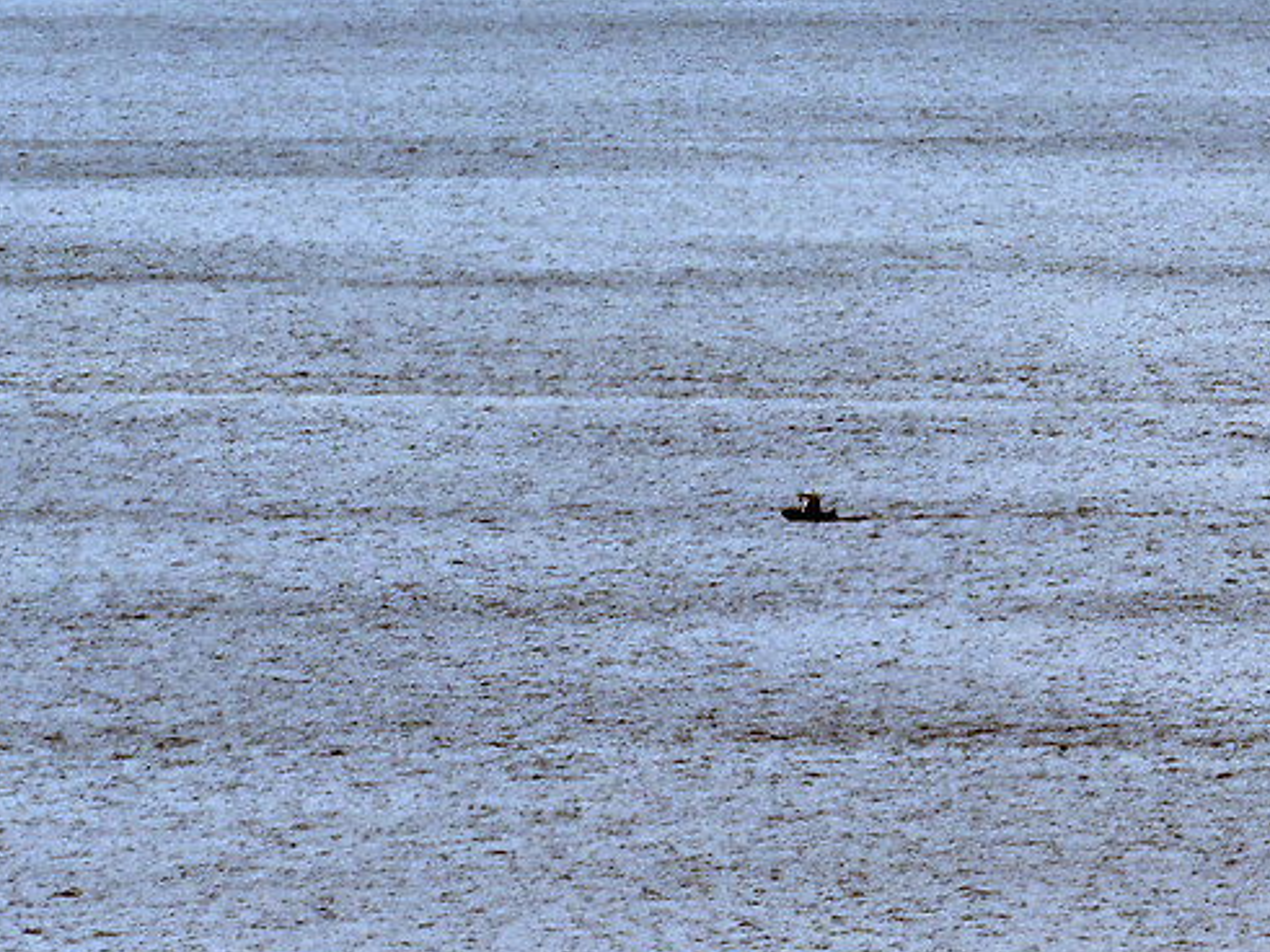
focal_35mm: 1647
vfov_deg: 0.9
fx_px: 60411
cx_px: 1831
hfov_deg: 1.2
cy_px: -1024
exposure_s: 1/800
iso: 400
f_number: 11
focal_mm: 350
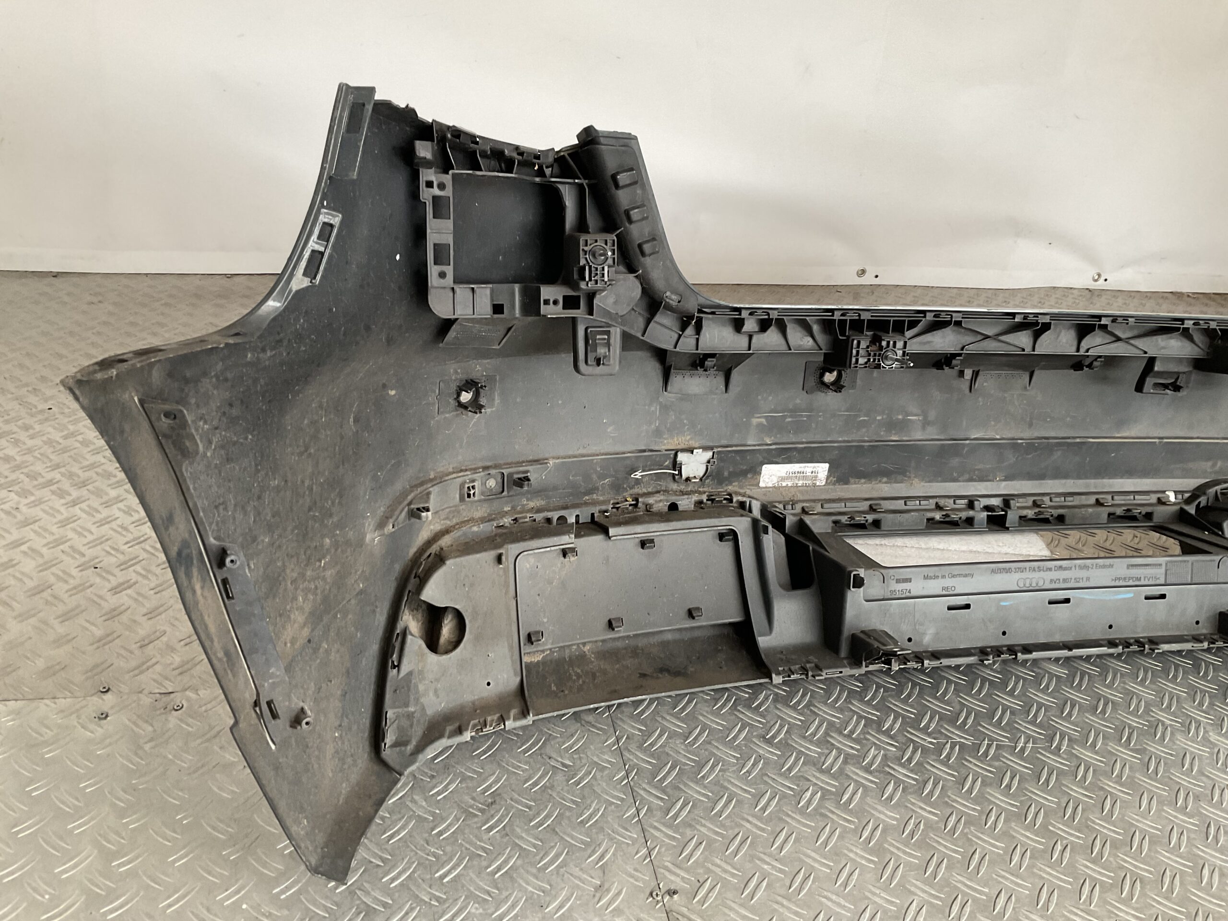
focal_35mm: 29
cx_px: 614
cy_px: 460
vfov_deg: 48.2
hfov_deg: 61.7
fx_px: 1029
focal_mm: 3
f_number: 1.8
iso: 80
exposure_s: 1/60
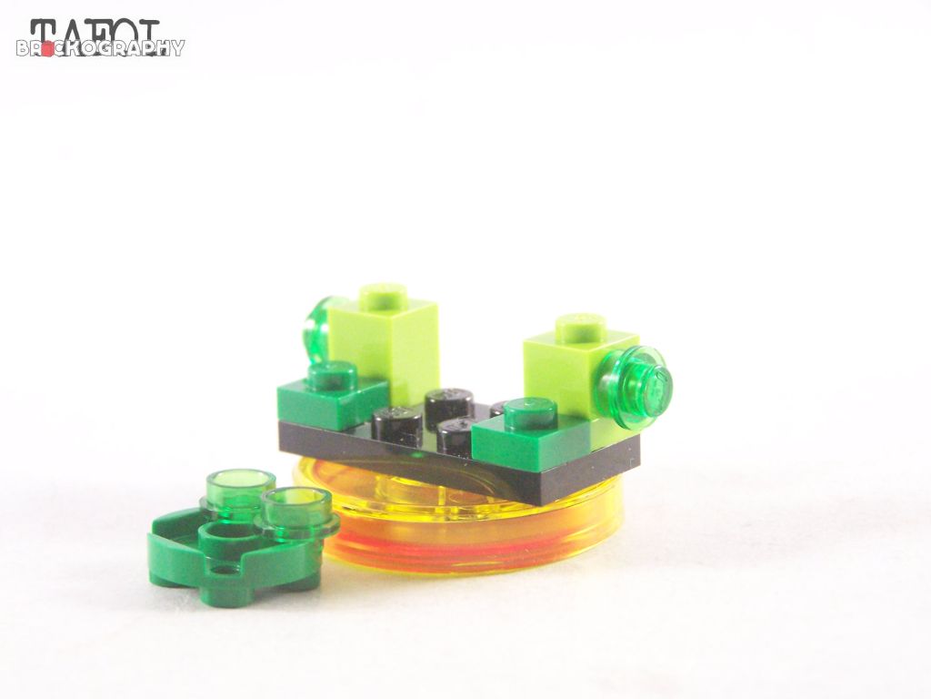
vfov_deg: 14.1
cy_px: 350
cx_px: 466
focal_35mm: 105
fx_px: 2824
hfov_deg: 18.7
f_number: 3.2
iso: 400
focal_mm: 17.5
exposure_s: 1/60
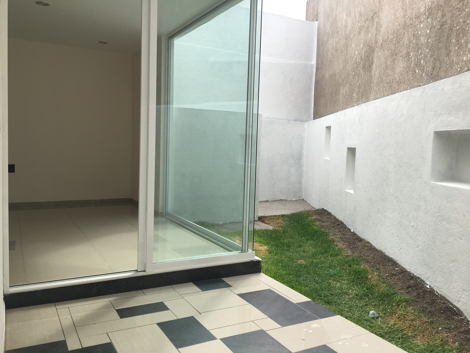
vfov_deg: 48.2
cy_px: 176
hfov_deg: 61.7
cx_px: 235
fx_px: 394
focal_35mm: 29
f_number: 2.2
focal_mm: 4.15
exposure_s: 1/549
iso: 25
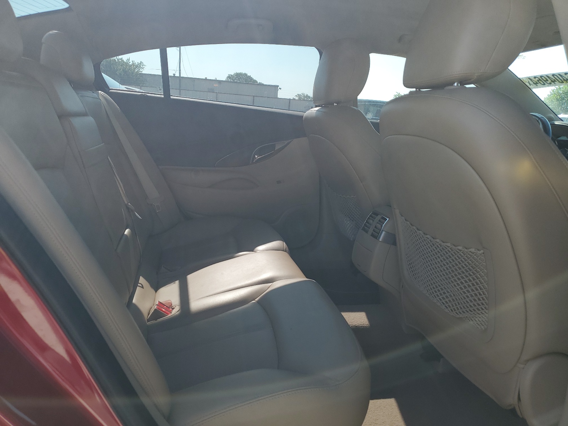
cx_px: 284
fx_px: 427
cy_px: 213
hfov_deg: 67.3
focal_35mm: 26
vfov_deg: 53.1
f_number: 1.5
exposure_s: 1/909
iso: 50
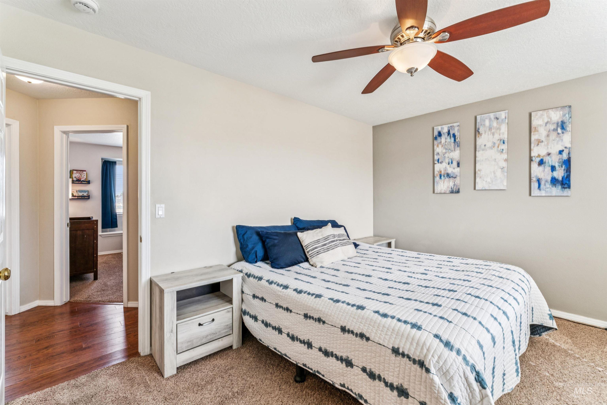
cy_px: 202
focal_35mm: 16
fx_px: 261
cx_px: 304
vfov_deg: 75.5
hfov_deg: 98.5
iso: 400
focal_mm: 15.5
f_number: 13
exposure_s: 1/15
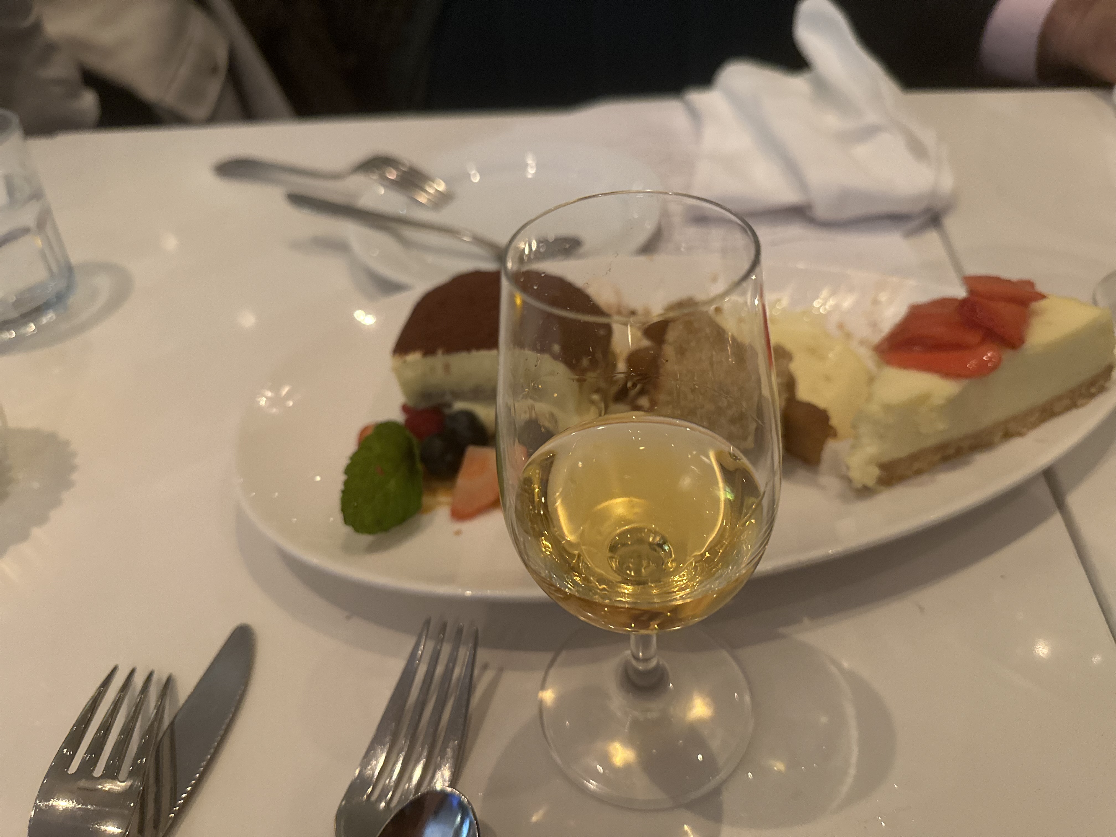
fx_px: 774
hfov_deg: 71.6
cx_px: 558
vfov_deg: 56.8
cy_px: 418
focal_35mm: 24
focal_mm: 6.86
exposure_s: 1/40
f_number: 1.78
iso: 1000
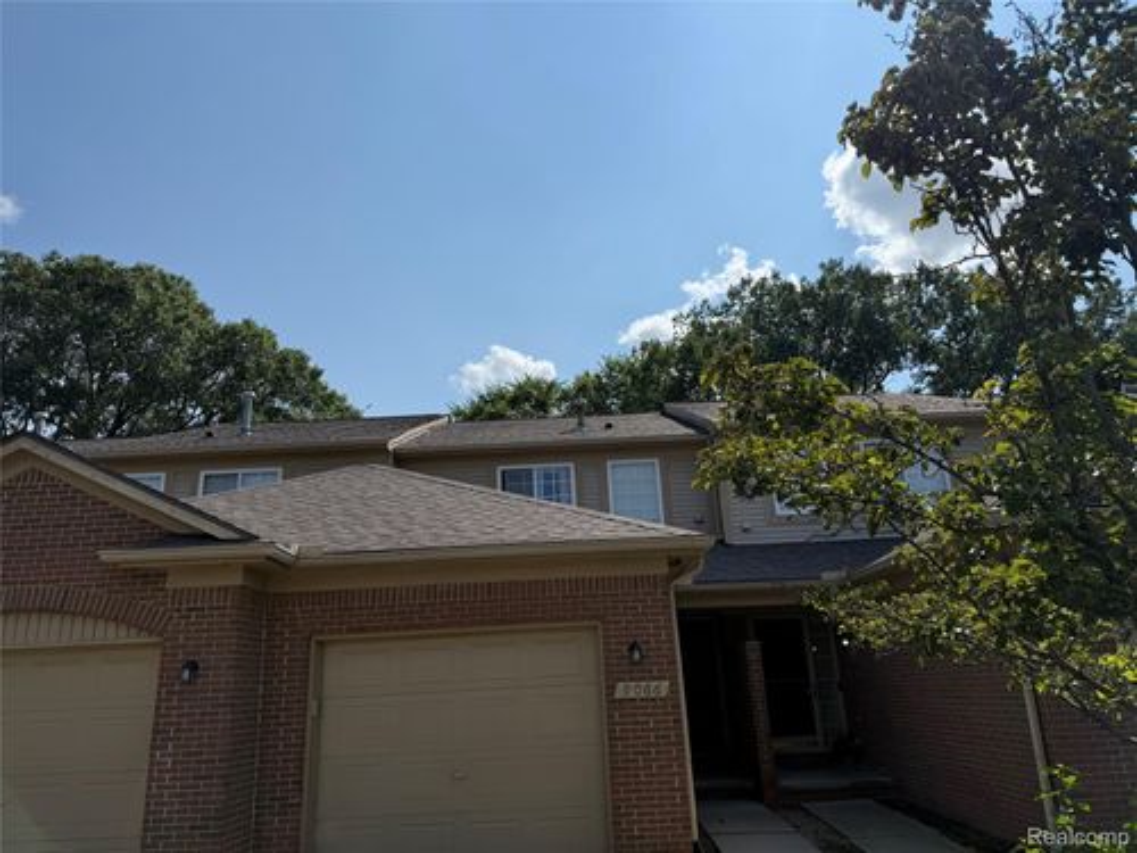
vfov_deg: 56.8
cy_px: 426
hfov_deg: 71.6
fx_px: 788
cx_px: 568
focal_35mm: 24
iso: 80
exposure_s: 1/10309
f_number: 1.78
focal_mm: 6.76
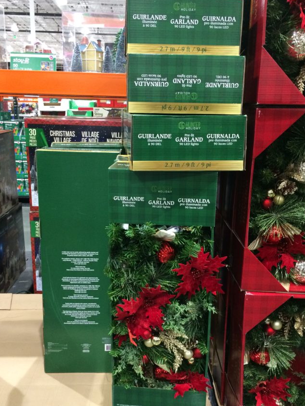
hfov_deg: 40.7
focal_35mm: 35
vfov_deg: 52.6
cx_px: 154
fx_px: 411
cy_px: 218
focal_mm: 4.15
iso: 200
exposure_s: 1/30
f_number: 2.2
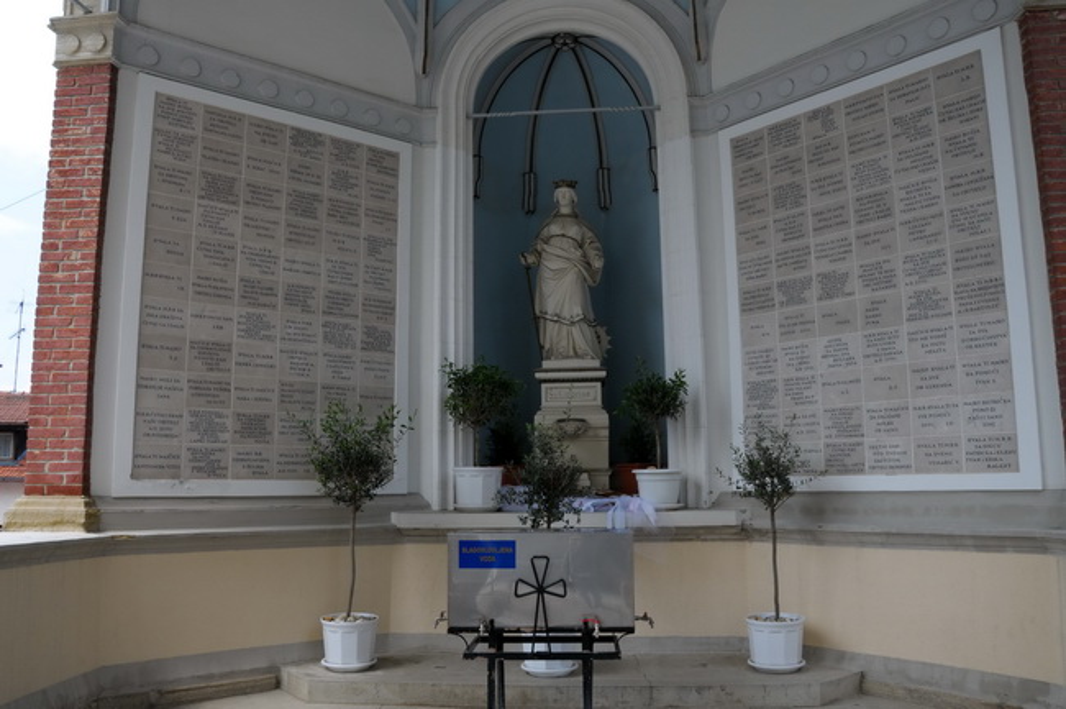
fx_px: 799
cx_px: 533
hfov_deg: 67.4
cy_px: 354
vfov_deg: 47.8
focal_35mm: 27
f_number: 8
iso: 200
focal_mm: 18
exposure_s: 1/160
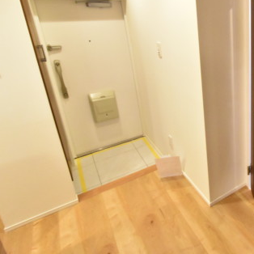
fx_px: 216
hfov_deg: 50.9
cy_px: 90
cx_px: 246
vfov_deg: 59.9
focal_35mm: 26
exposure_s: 1/125
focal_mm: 10
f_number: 5
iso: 6400
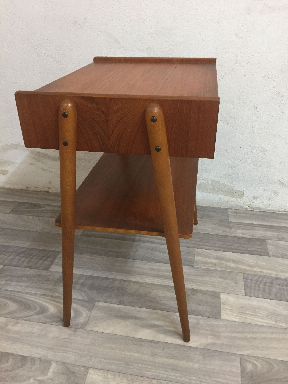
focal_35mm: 29
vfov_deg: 61.7
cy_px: 192
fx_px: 322
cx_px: 144
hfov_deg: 48.2
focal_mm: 4.15
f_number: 2.2
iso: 200
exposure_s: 1/33
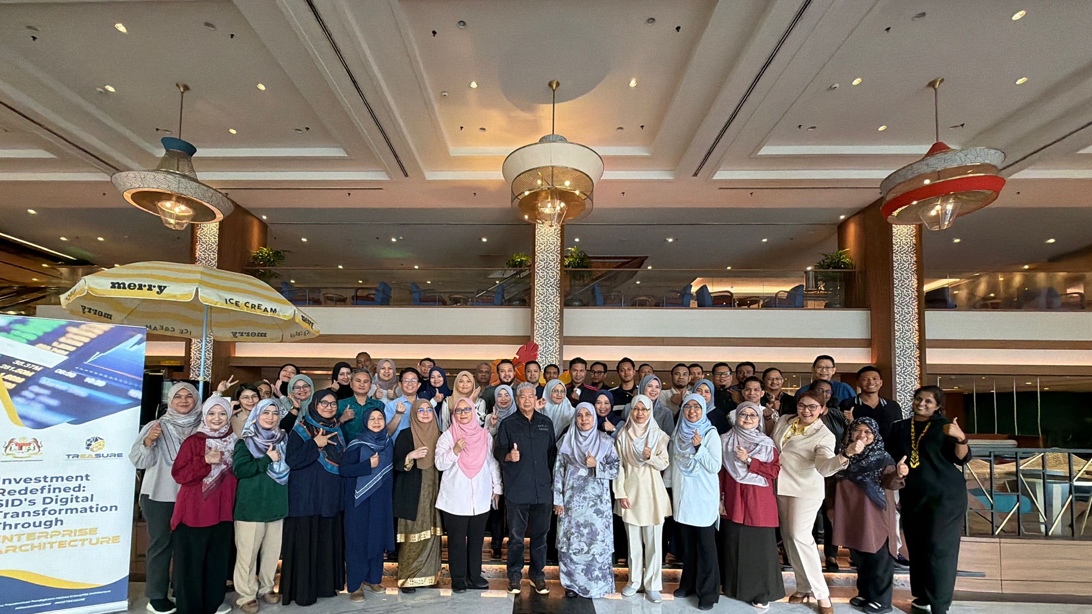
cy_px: 390
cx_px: 530
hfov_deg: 99.3
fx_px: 463
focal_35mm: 16
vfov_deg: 65.9
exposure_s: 1/134
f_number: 2.2
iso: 640
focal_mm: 2.22
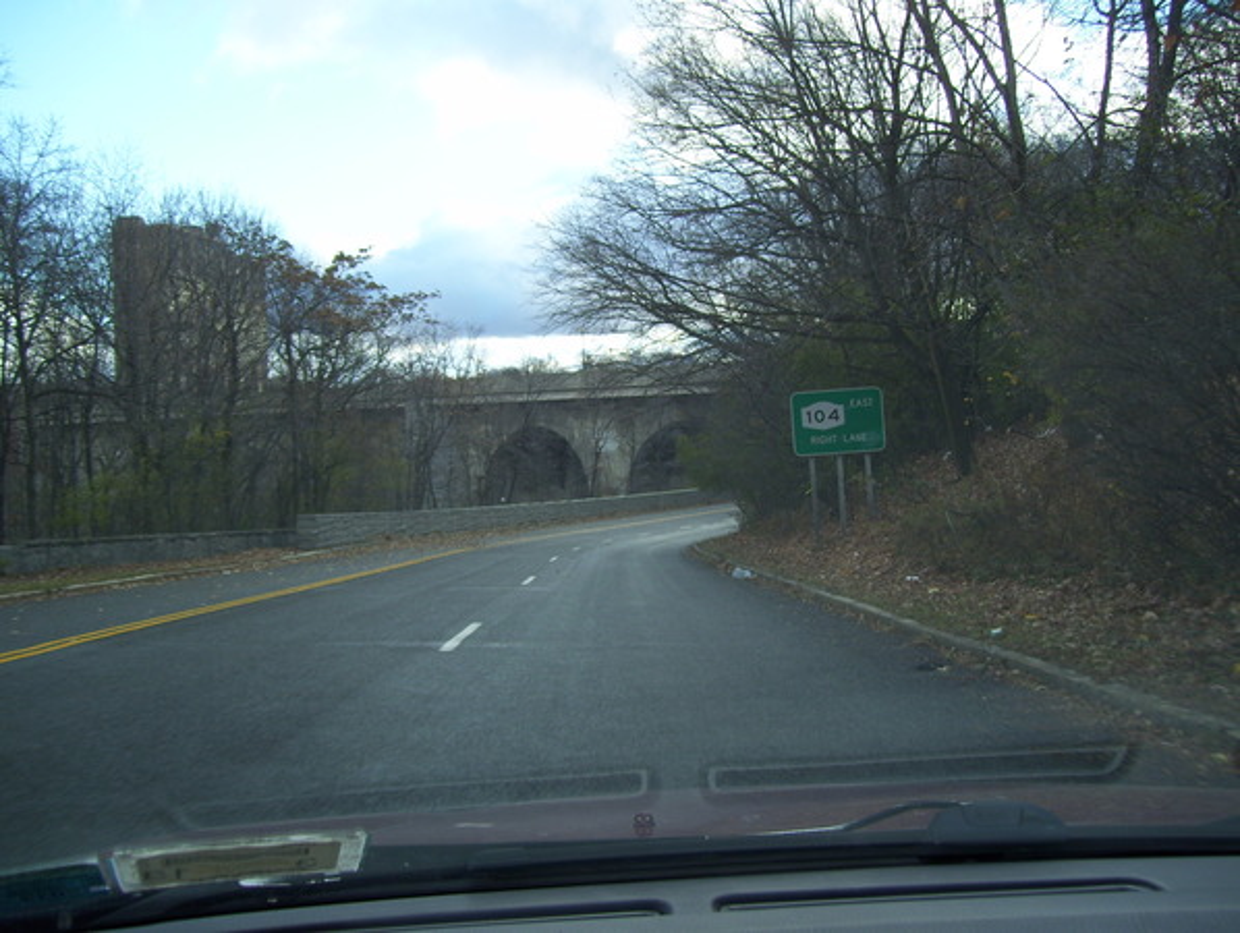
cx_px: 620
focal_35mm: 36
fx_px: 1291
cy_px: 466
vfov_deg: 39.7
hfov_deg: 51.3
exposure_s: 1/250
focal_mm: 6
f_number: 2.7
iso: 80
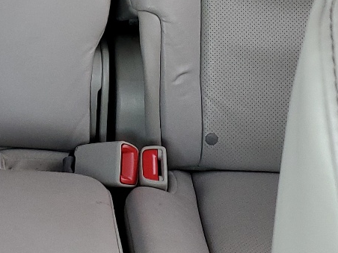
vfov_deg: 14.9
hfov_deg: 20.4
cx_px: -26
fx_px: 898
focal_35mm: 92
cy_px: -133
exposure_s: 1/120
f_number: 1.5
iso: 97
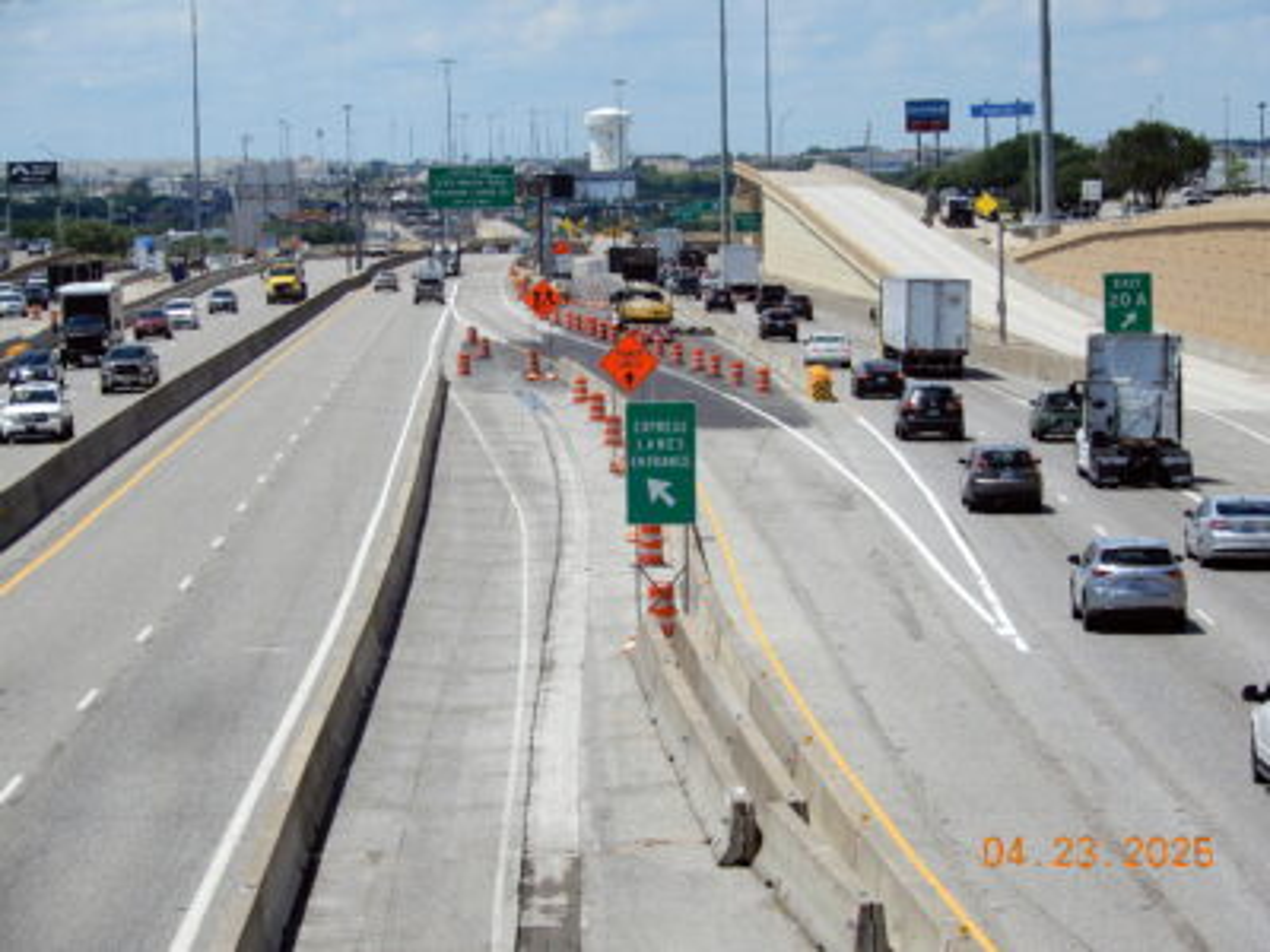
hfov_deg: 13.2
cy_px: 476
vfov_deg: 9.9
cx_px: 635
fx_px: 5503
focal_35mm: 150
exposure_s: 1/800
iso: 80
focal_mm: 26.8
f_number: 5.6
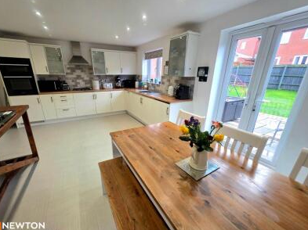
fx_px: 124
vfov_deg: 85.5
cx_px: 145
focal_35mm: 14
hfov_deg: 102.0
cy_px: 121
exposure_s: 1/101
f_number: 1.9
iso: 200
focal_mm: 2.2
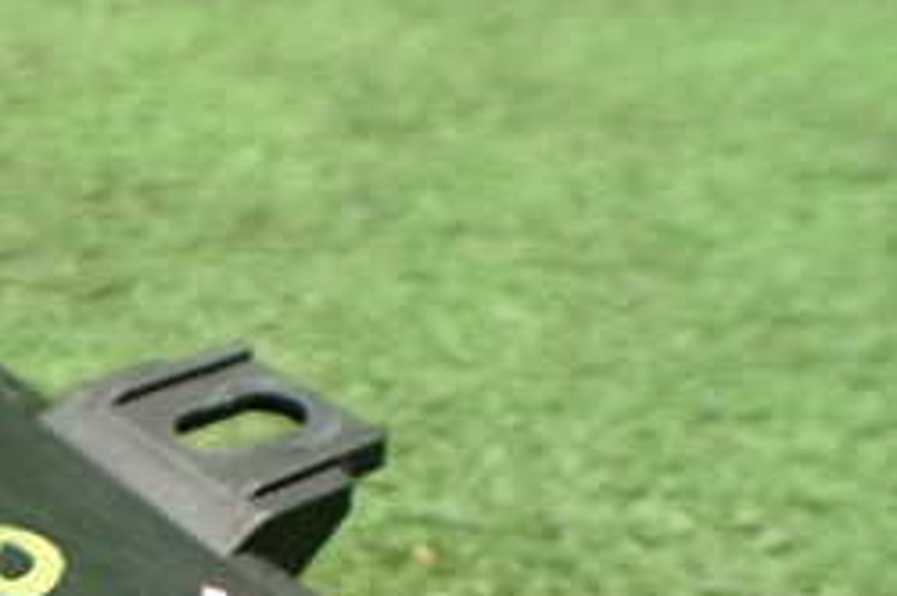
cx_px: -133
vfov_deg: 17.1
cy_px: 768
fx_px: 1866
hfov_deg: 24.8
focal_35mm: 75
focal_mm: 5.4
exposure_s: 1/100
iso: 800
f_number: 2.3
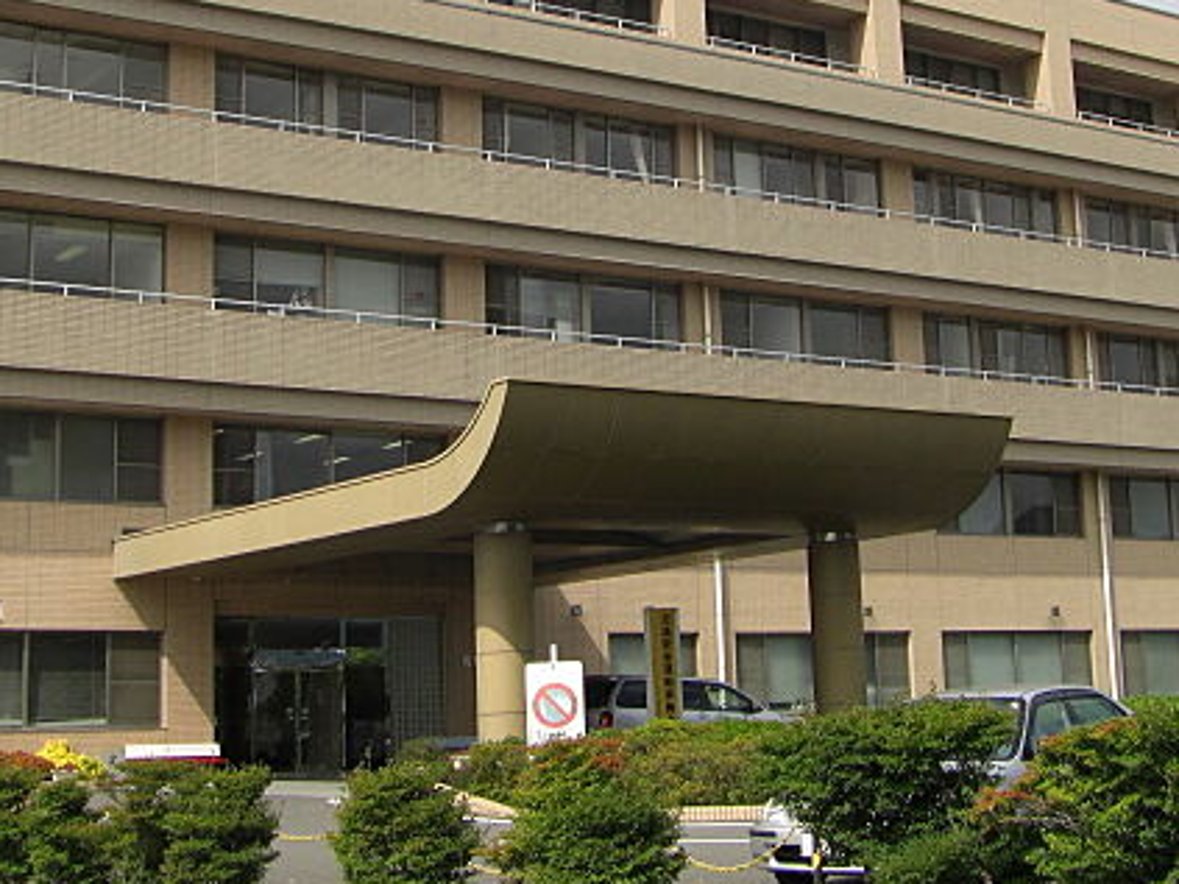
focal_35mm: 62
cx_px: 602
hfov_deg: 31.2
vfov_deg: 23.5
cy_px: 287
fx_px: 2111
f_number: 4.7
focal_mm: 6.8
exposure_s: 1/500
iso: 64
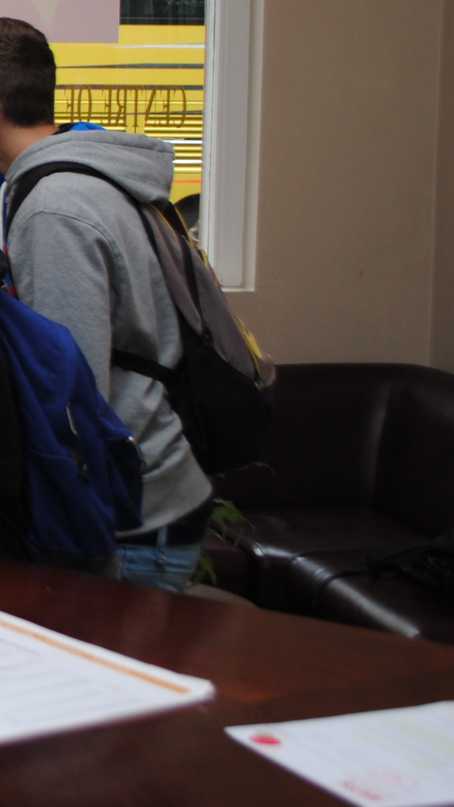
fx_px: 1905
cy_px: 213
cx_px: -450
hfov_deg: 12.1
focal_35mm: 89
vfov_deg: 23.7
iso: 200
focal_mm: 24
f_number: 4
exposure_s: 1/60
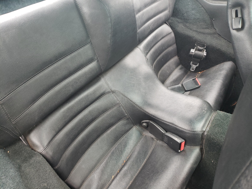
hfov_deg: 67.3
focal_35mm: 26
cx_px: 126
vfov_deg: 53.1
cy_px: 94
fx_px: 189
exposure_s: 1/60.2
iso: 121
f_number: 1.5
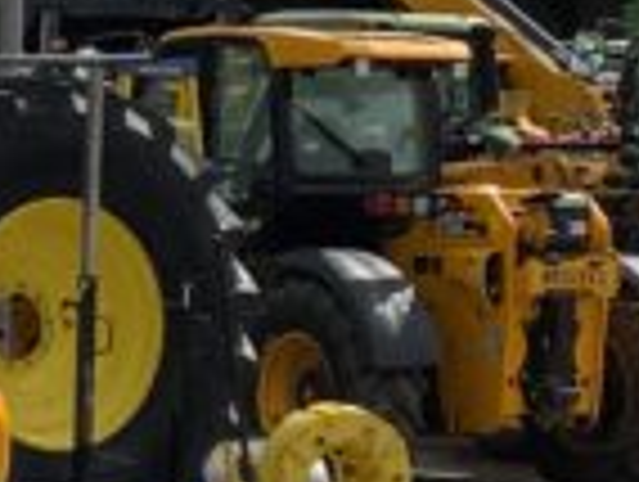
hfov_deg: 9.1
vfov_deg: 7.1
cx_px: -472
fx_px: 3865
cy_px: 468
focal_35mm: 209
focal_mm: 3
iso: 20
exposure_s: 1/3322
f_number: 1.8
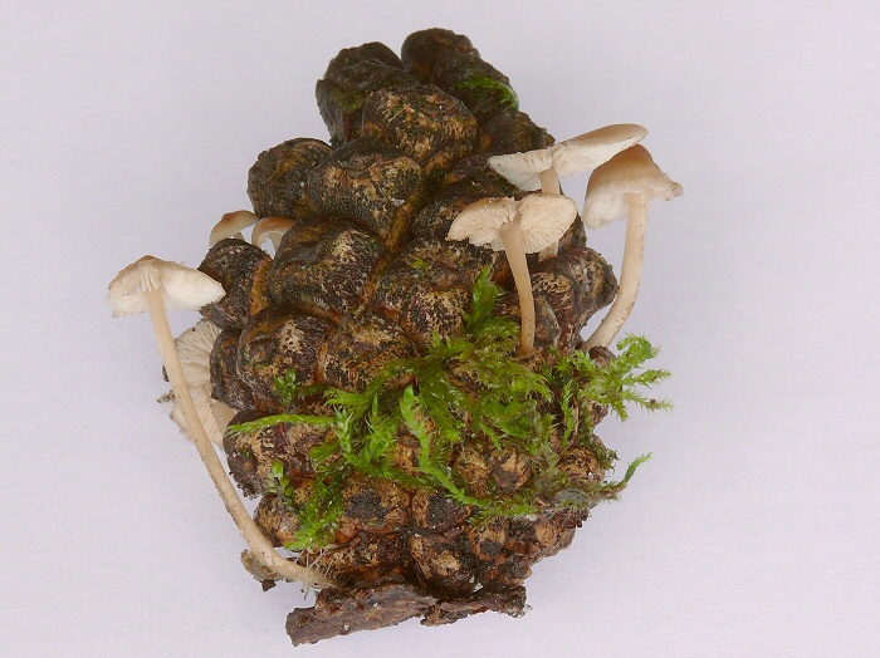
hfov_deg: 17.1
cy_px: 329
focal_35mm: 115
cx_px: 440
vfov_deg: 12.9
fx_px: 2922
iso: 100
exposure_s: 1/5
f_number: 11
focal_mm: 24.3
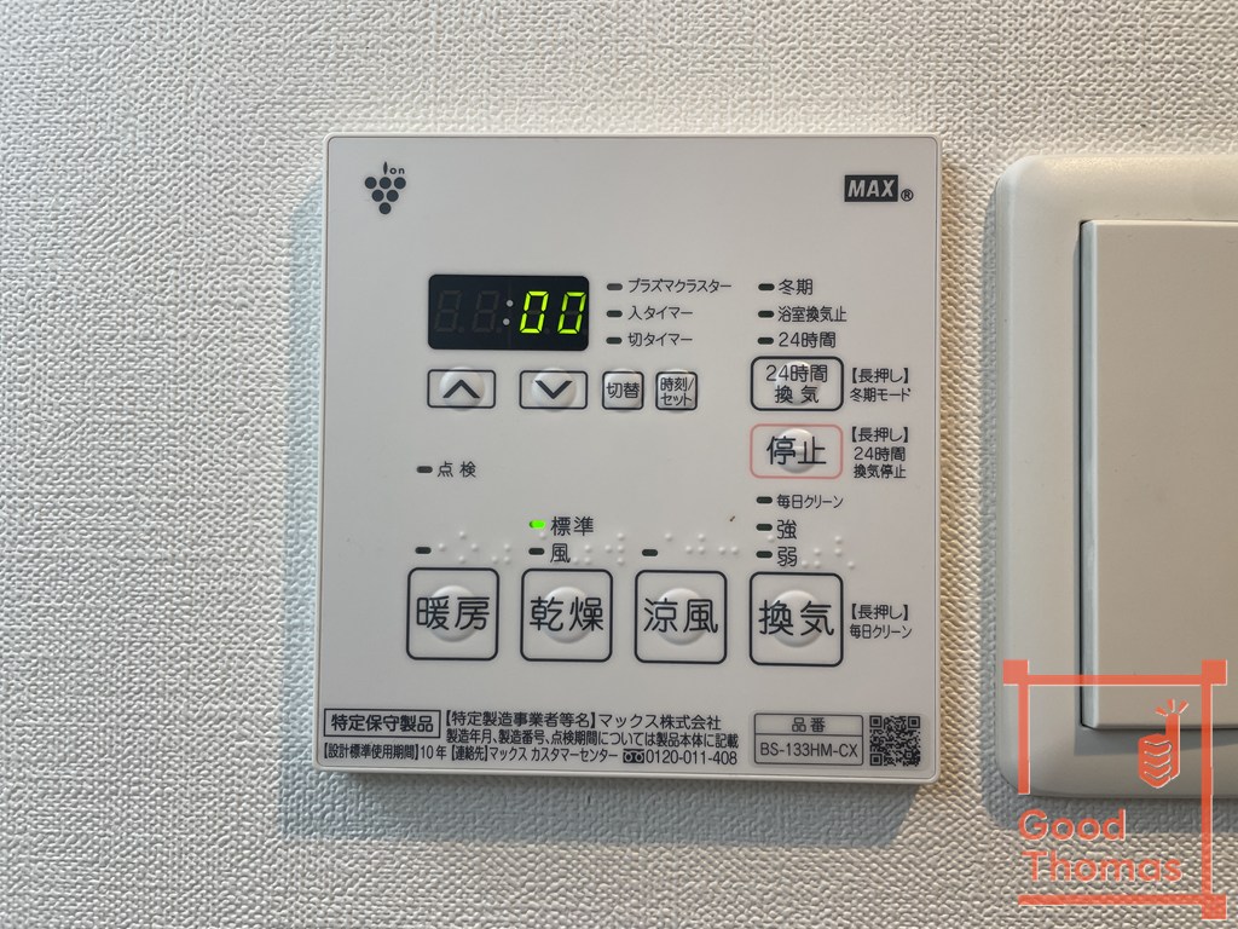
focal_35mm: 26
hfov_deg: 67.3
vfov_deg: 53.1
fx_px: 930
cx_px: 619
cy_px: 464
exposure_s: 1/120
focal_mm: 4.2
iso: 50
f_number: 1.6
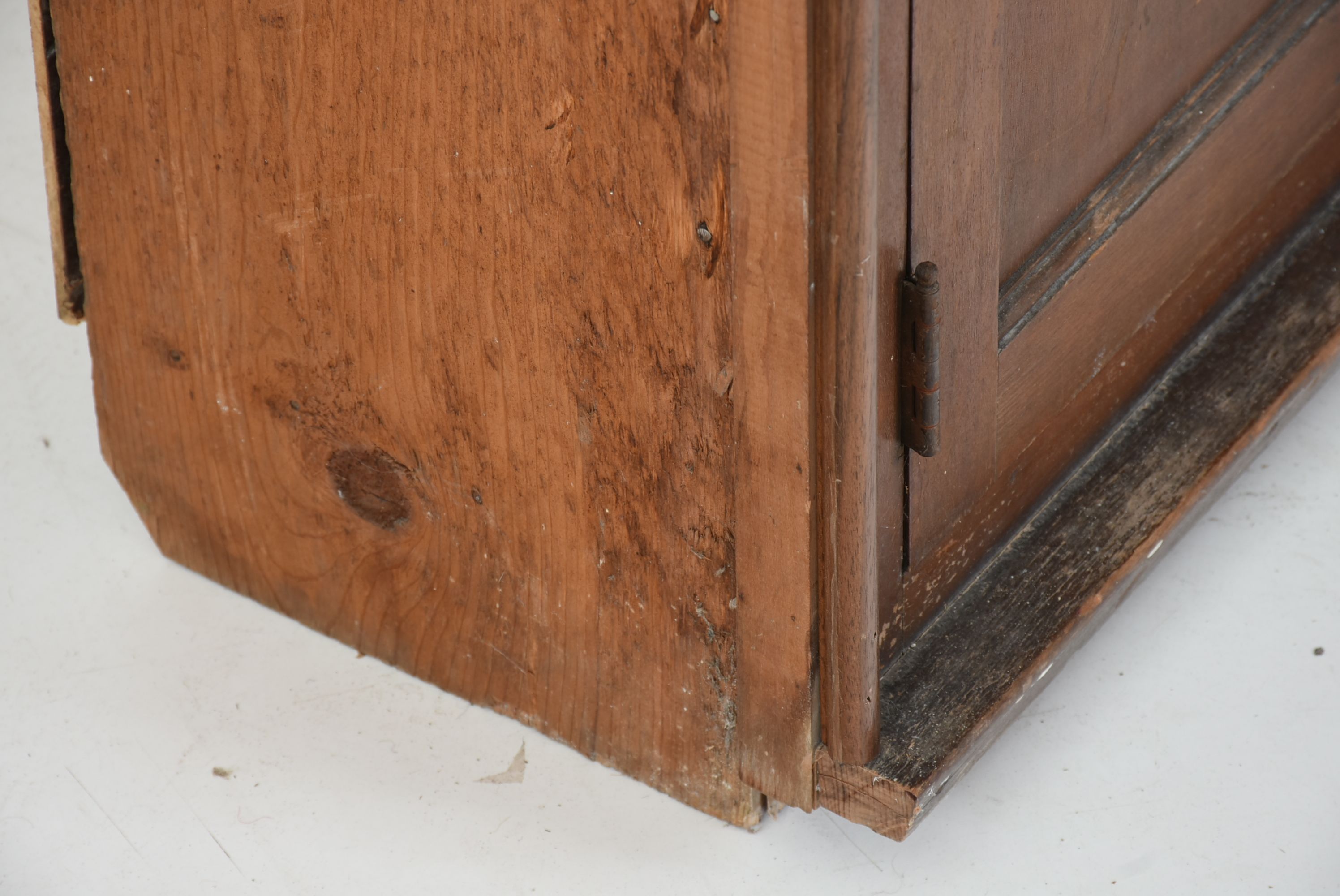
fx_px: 6817
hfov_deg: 11.2
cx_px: 670
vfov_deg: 7.5
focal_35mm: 183
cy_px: 448
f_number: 10
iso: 200
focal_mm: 122
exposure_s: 1/80
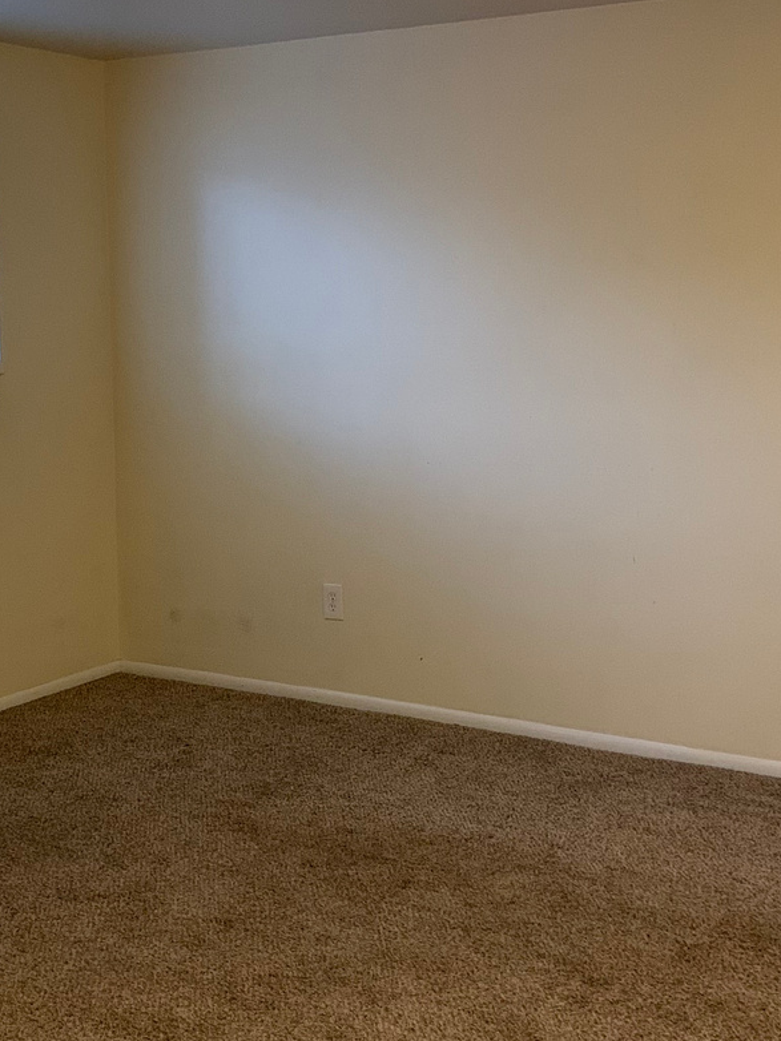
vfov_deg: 37.5
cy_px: 538
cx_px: 345
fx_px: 1535
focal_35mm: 51
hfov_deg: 28.5
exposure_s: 1/30
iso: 400
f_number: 1.8
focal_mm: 4.25
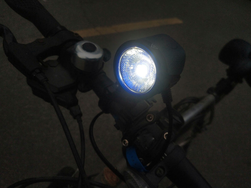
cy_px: 94
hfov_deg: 56.8
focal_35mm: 32
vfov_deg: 44.2
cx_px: 126
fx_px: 232
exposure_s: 1/3072
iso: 101
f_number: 2
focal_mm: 4.5
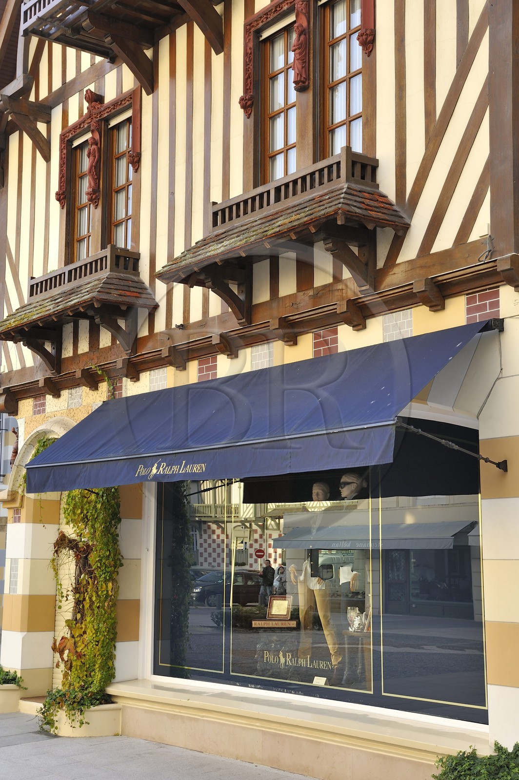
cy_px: 390
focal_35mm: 56
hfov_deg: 24.2
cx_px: 260
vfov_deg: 35.7
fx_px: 1213
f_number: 7.1
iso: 200
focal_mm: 56
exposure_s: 1/80
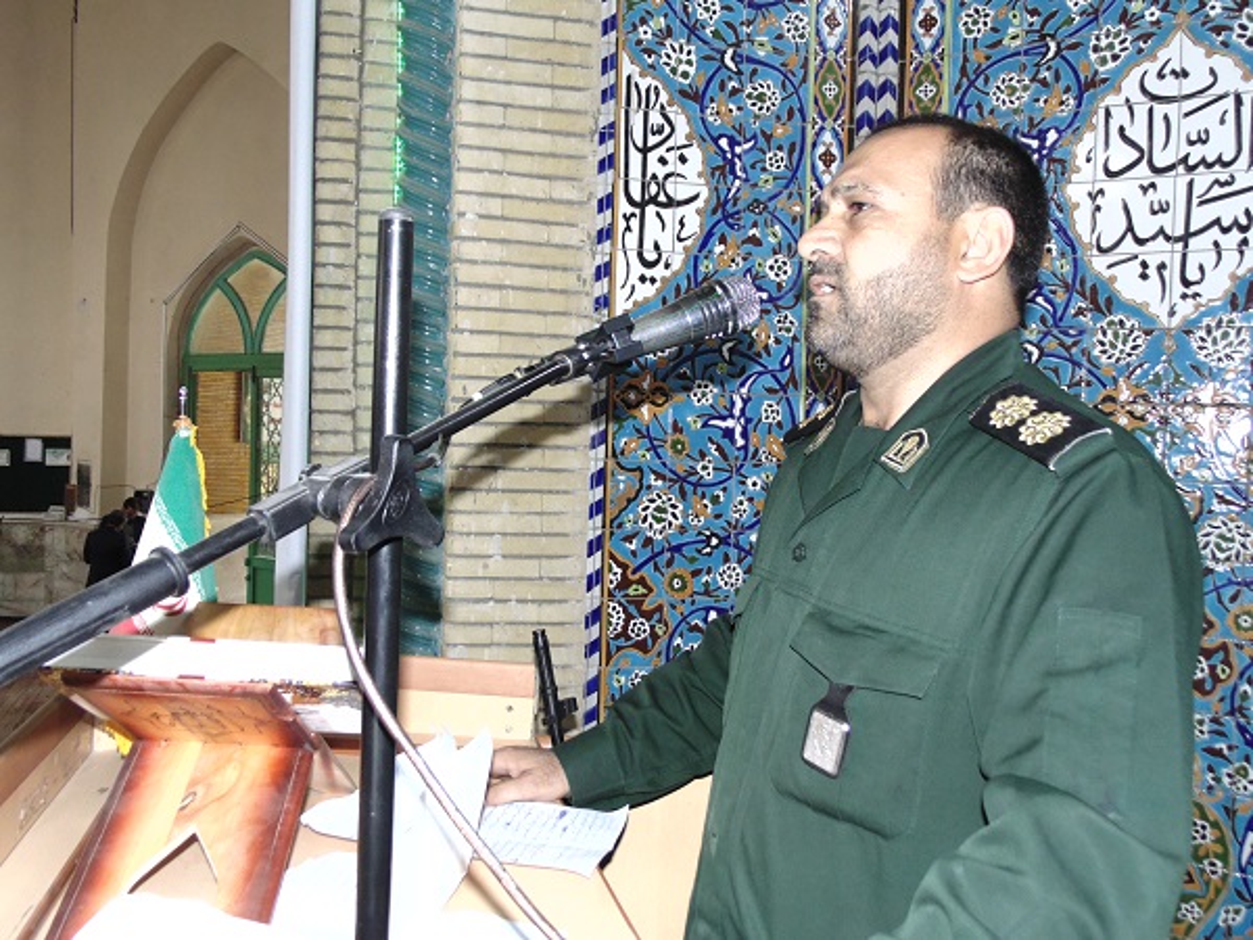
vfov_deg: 48.2
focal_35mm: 29
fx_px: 1050
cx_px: 626
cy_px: 470
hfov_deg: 61.7
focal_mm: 5.2
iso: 200
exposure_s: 1/40
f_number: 3.2
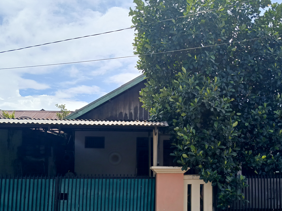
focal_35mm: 39
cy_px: 149
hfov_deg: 46.6
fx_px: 318
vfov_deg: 36.3
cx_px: 202
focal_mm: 5.25
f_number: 1.75
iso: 58
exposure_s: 1/200
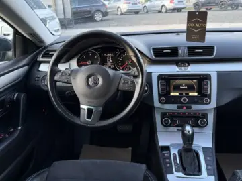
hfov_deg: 71.6
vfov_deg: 56.8
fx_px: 168
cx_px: 121
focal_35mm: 24
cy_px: 90
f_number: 1.78
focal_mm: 6.76
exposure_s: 1/60
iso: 320
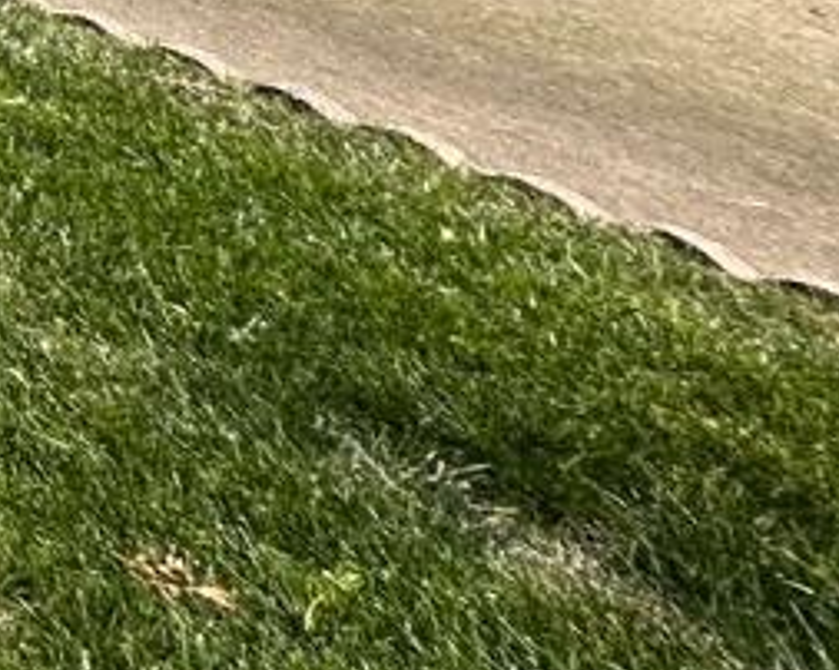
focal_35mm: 81
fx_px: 2010
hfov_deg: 11.8
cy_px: -967
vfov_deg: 13.5
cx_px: -1638
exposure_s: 1/1887
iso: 50
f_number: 2.2
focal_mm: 2.22
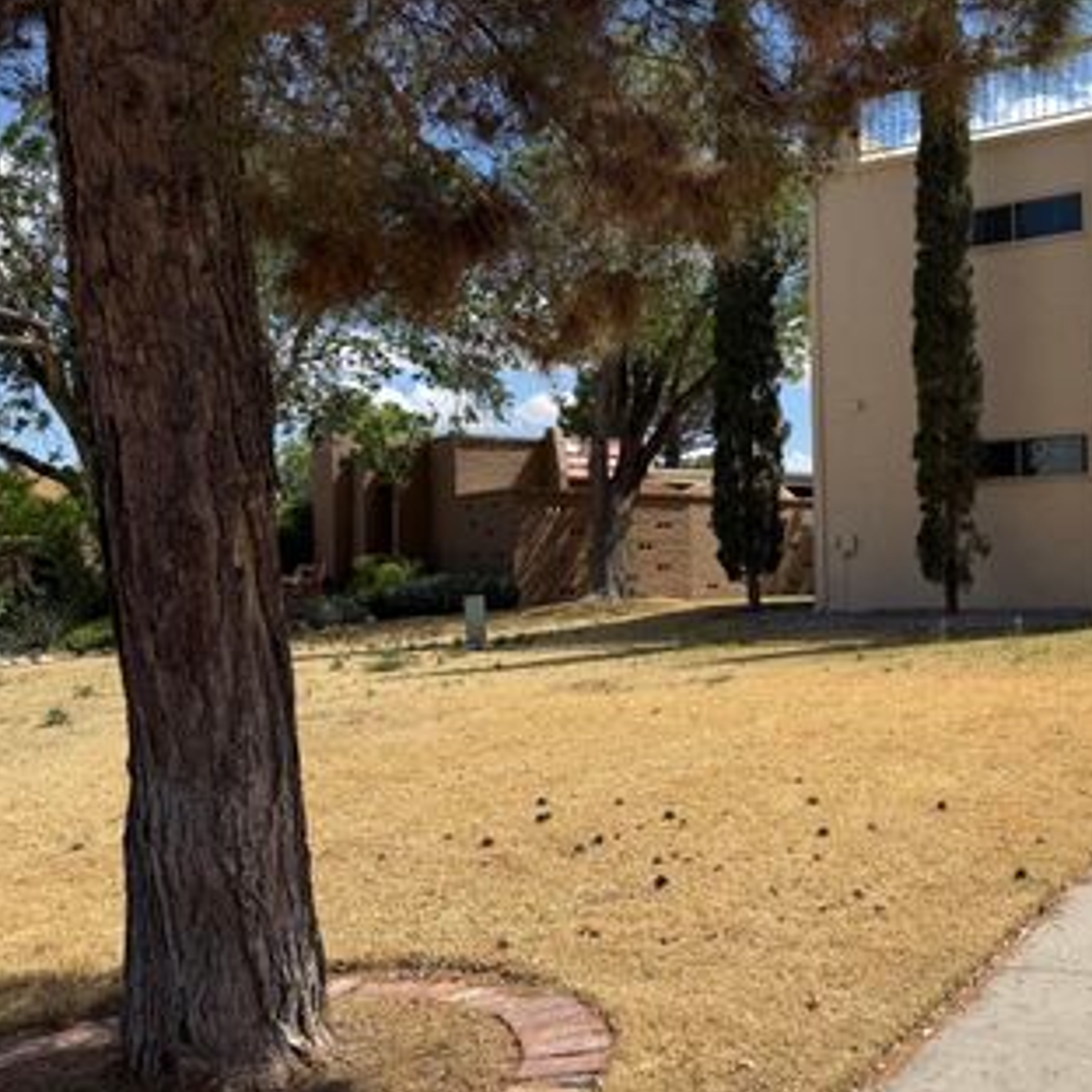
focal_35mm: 34
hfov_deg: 46.1
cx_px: 864
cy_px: 523
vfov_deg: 48.4
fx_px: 1213
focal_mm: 6.76
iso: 80
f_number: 1.78
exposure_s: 1/5714
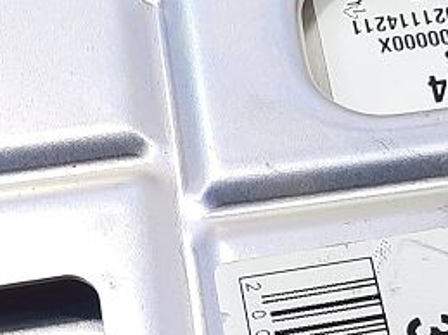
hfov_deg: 17.0
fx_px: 1501
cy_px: 332
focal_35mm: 116
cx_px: 187
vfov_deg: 12.6
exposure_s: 1/60
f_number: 2
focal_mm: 4.6
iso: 32
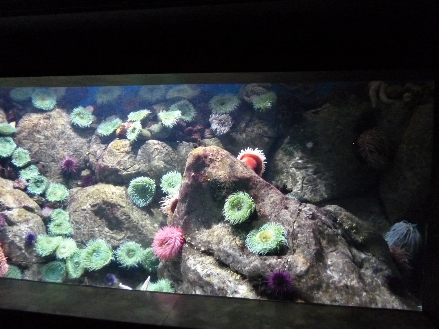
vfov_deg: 48.2
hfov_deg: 61.6
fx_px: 368
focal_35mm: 29
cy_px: 160
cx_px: 213
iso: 800
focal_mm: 5
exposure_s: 1/15
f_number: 3.1
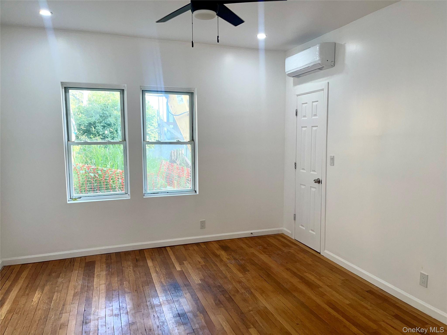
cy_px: 168
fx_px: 323
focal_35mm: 25
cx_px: 224
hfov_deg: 69.4
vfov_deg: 54.9
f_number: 1.6
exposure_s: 1/211
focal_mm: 5.1
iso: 32
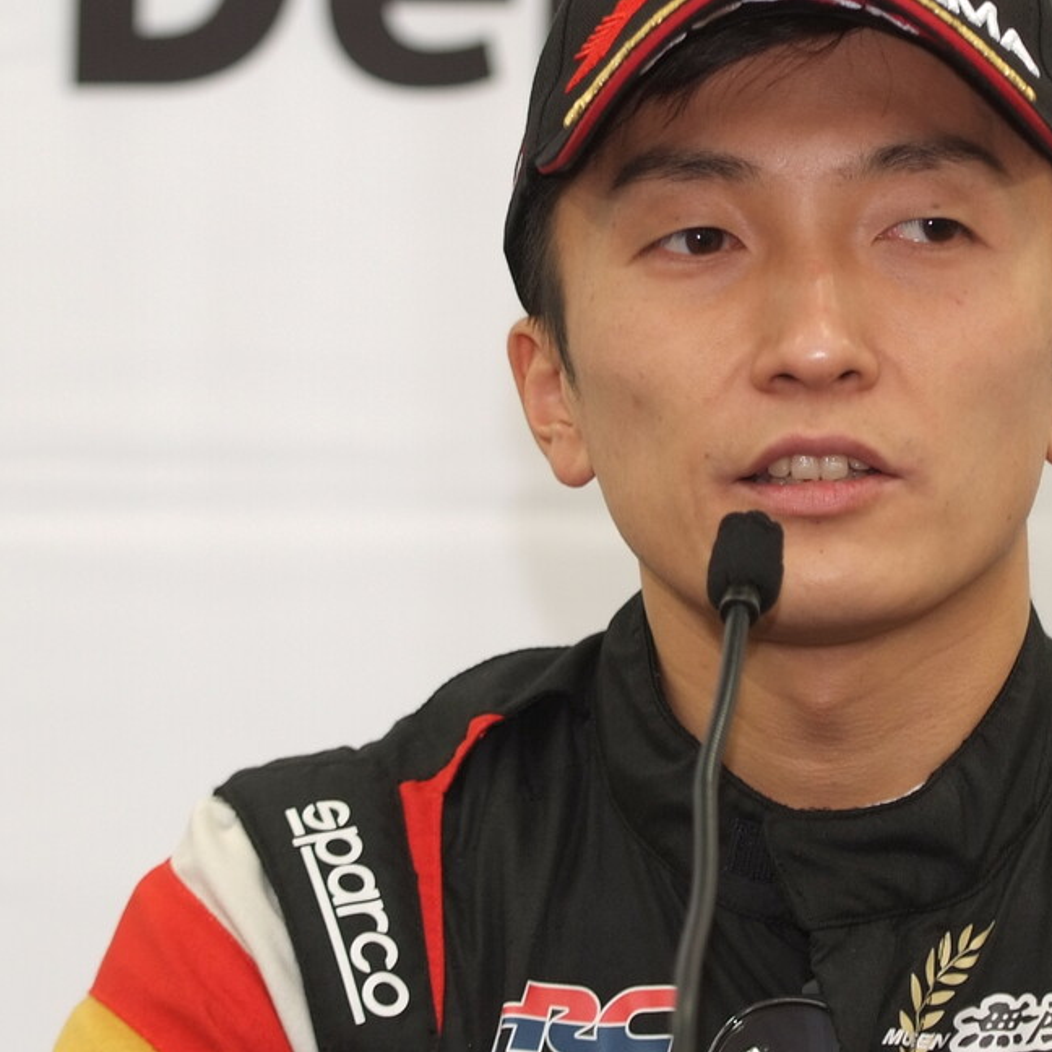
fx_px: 12825
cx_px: 758
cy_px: 714
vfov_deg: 4.7
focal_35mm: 373
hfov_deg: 4.7
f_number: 2.8
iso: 200
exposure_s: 1/60
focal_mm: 105
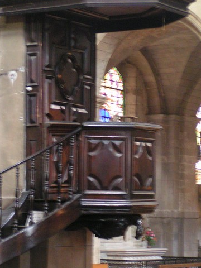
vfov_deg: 13.0
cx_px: 97
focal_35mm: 152
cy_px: 119
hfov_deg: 9.8
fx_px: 1177
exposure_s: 1/6
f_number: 3.5
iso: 400
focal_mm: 18.2
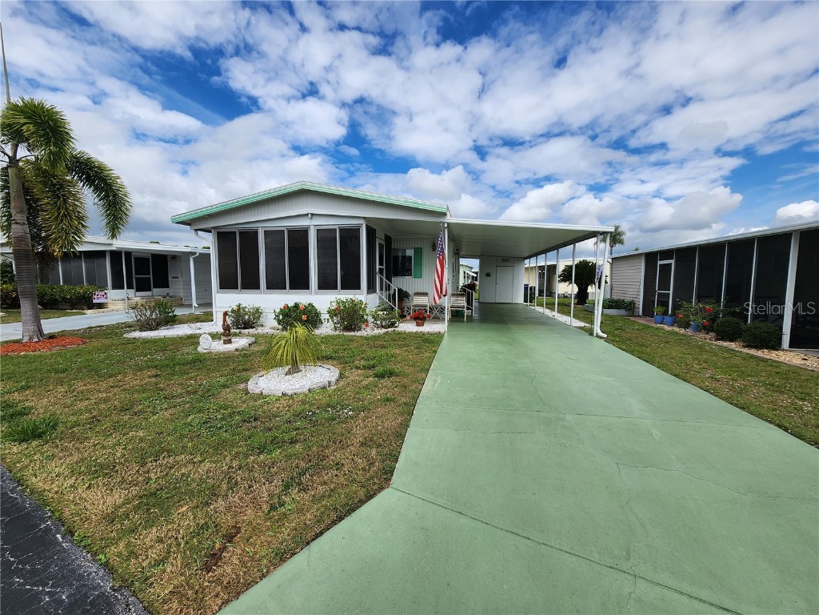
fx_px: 308
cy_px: 308
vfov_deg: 89.9
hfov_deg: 106.2
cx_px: 410
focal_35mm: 13
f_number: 2.2
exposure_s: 1/2628
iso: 50
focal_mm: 2.2
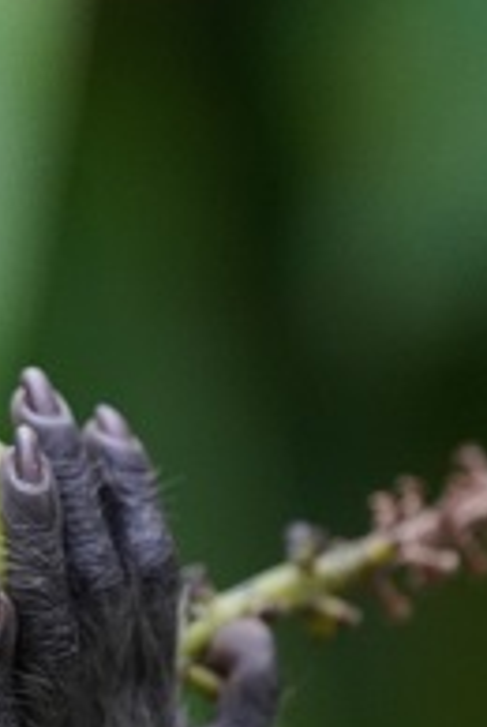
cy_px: 453
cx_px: -56
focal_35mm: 2315
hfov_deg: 0.6
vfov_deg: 0.9
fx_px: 46805
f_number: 6.3
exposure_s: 1/500
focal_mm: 600
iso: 5000
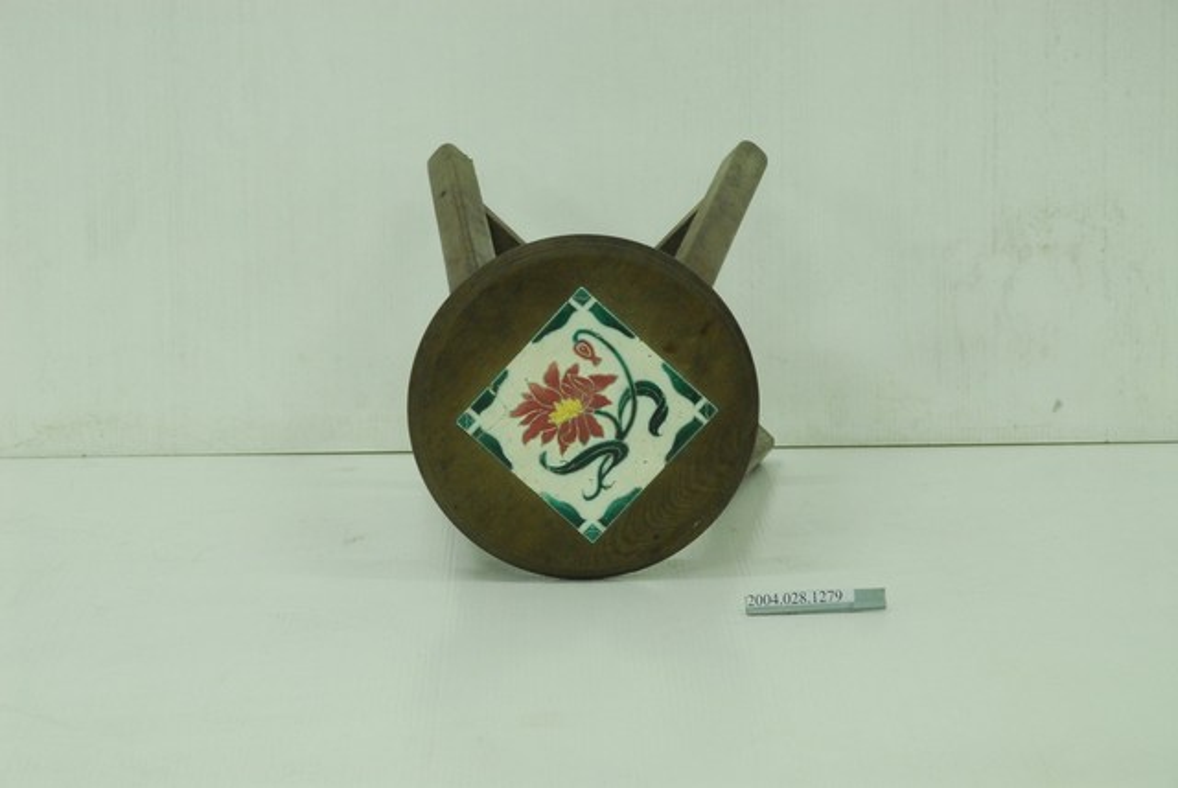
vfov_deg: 13.1
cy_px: 394
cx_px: 589
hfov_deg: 19.4
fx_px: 3439
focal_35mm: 105
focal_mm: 70
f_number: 8
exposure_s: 1/10
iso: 1000
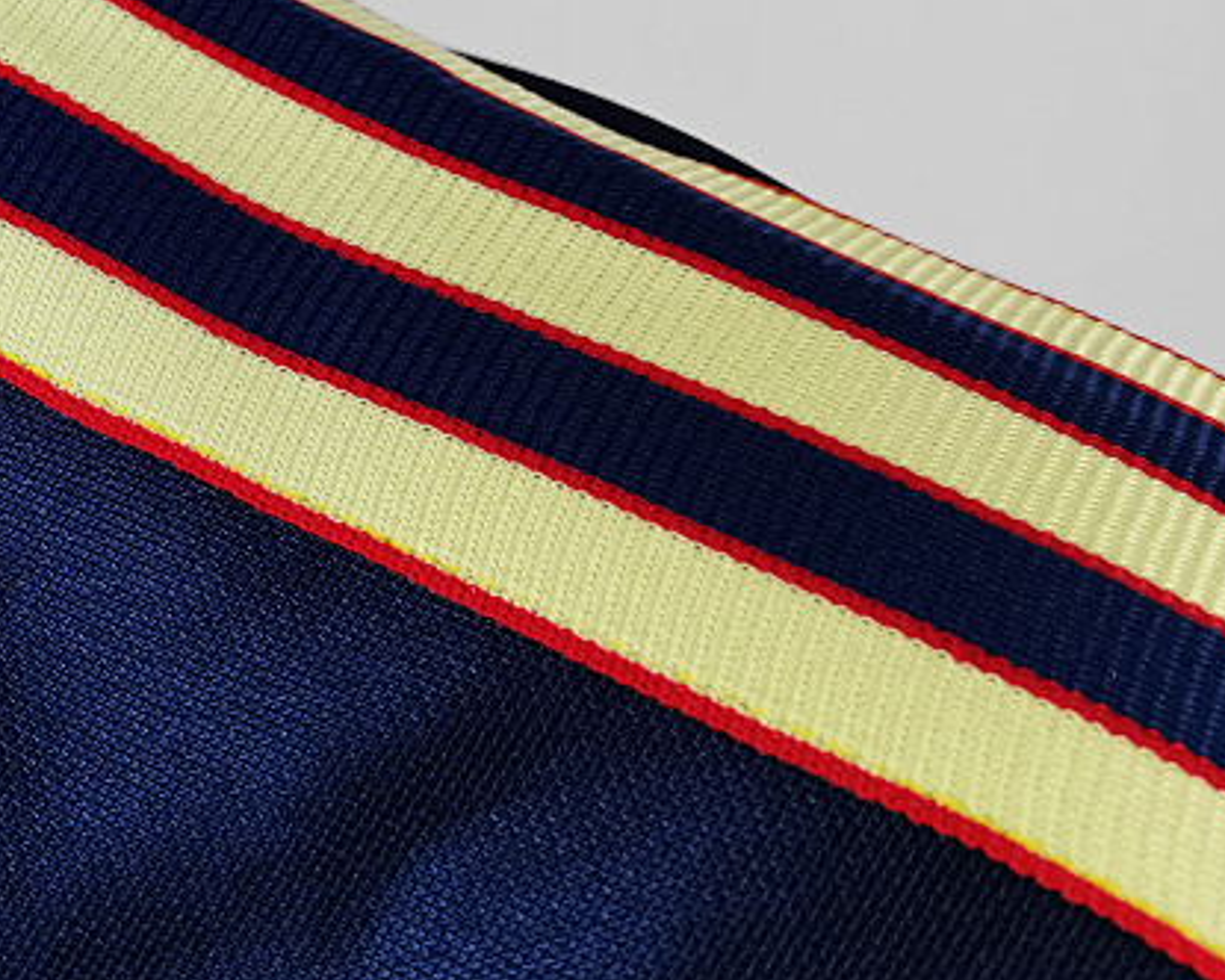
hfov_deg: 25.6
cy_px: 86
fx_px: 2393
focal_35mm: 66
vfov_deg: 22.5
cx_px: -260
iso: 160
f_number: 1.8
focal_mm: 5.58
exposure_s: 1/100
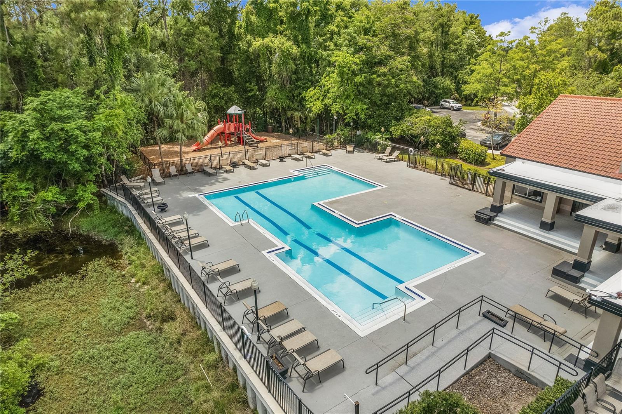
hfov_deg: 78.6
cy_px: 207
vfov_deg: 57.2
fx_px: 380
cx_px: 311
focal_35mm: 22
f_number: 2.8
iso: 100
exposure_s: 1/1000
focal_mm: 8.38
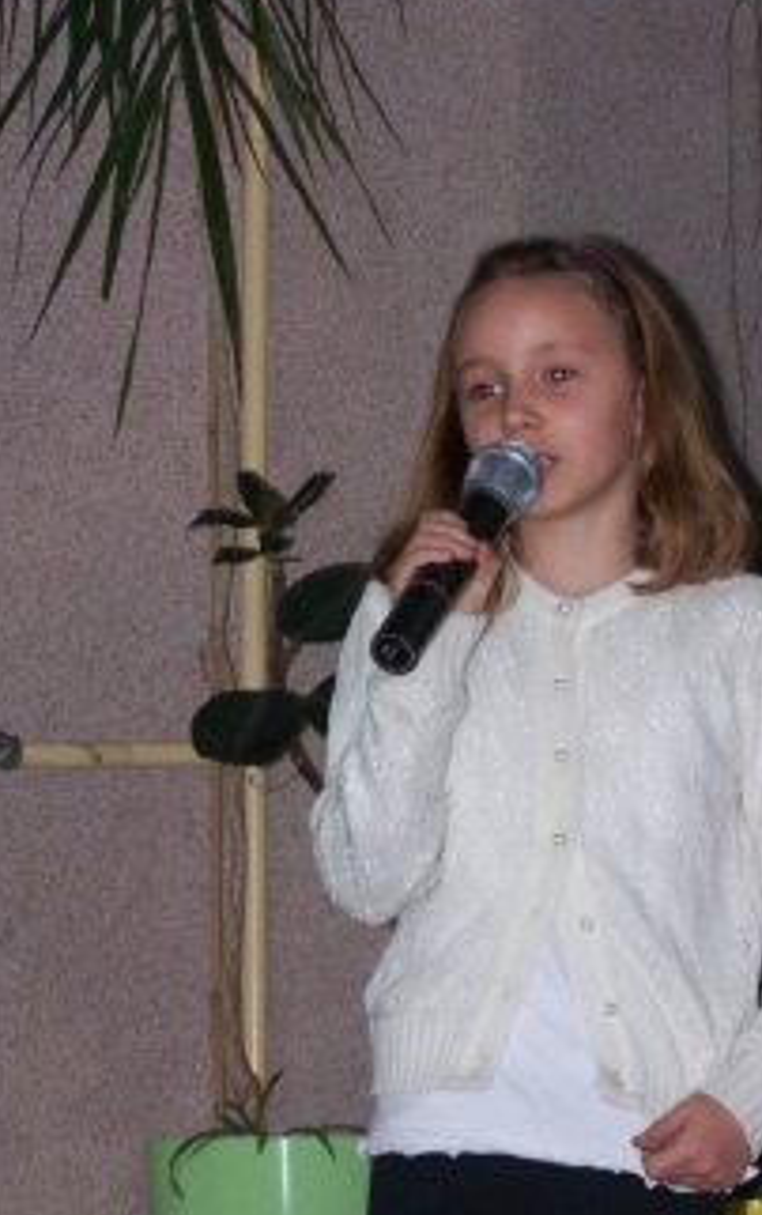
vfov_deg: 10.4
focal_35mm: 202
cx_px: 479
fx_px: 6694
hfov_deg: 6.5
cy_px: 551
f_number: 3.2
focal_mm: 21.2
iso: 140
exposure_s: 1/100
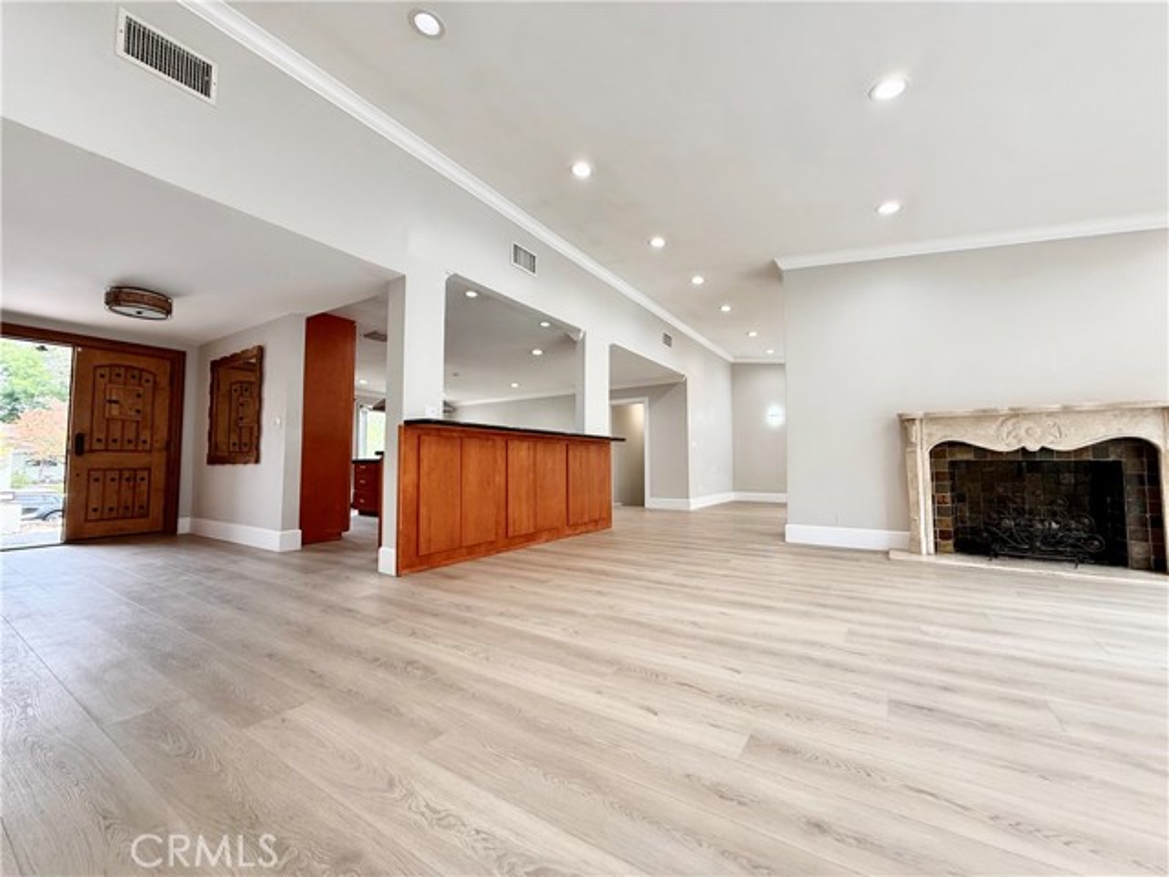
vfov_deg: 85.7
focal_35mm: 14
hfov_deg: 102.1
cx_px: 584
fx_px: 473
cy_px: 438
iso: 125
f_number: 2.2
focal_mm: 2.22
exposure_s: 1/120
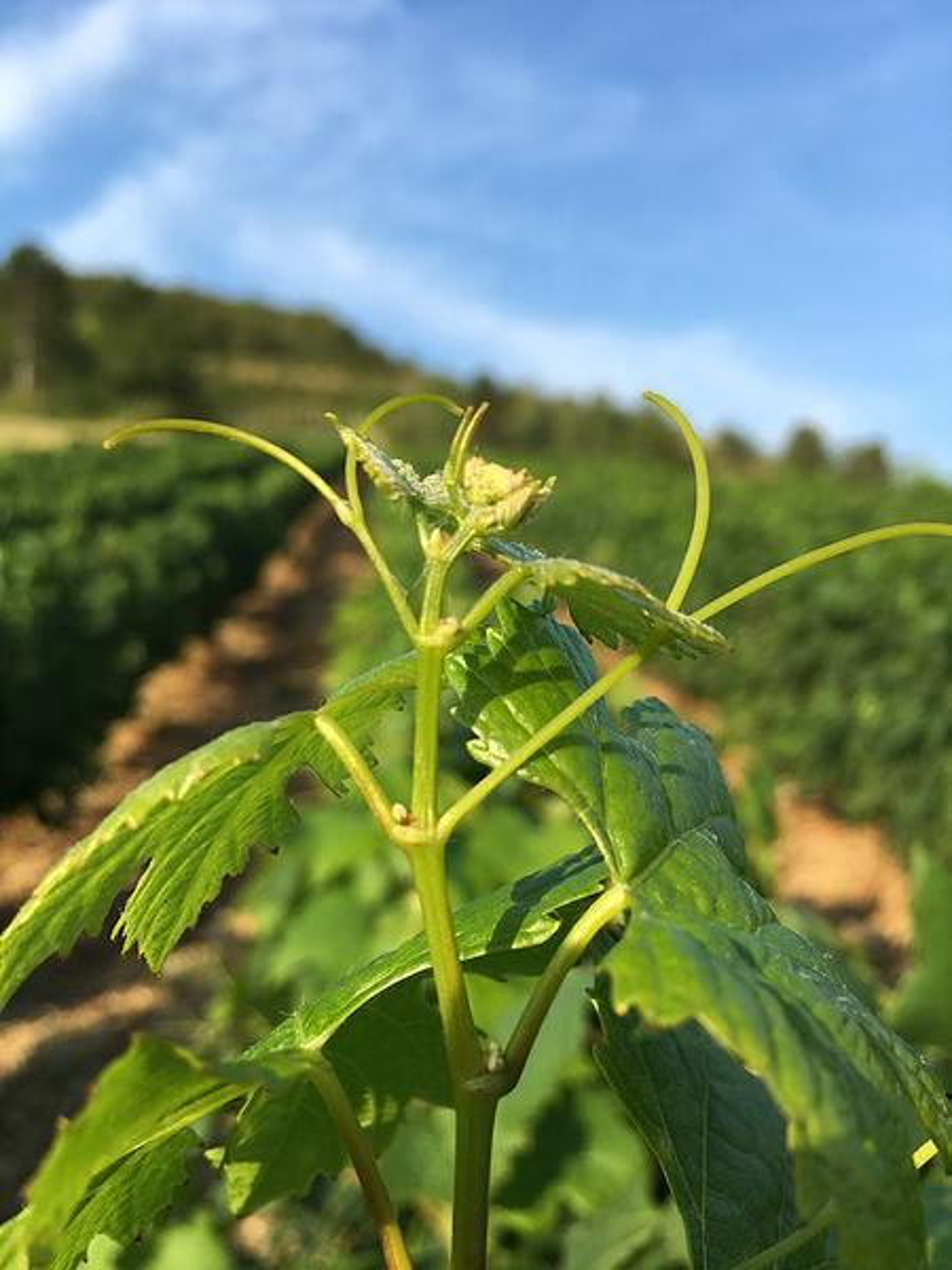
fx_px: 1063
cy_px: 635
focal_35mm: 29
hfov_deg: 48.2
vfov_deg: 61.7
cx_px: 476
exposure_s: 1/905
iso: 25
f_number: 2.2
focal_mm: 4.15
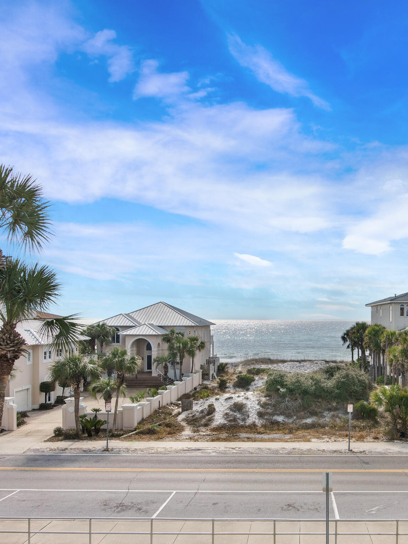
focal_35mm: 30
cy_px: 324
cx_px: 299
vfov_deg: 59.5
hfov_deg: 45.4
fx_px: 471
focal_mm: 16
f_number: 8
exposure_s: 1/1600
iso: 250
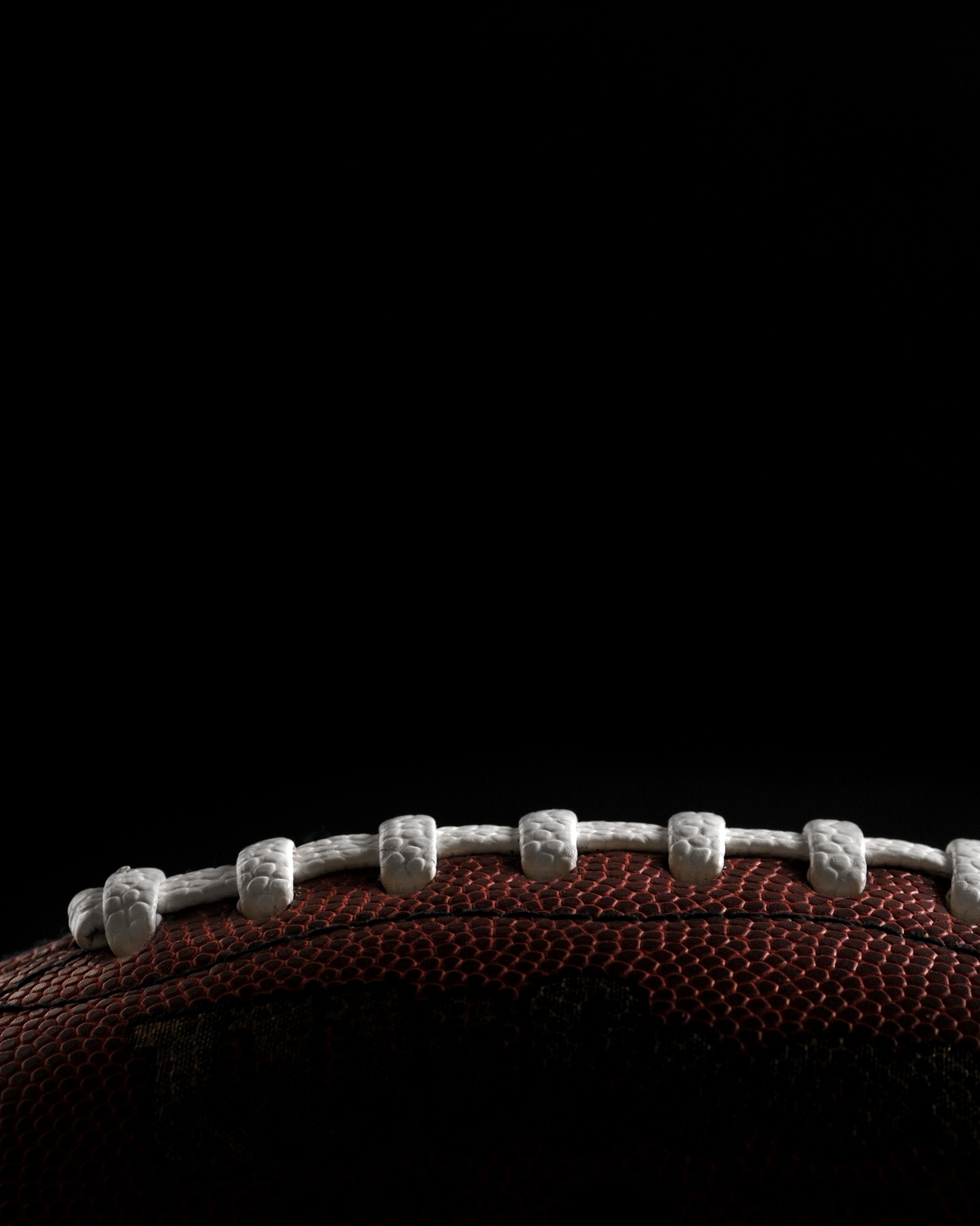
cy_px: 595
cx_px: 595
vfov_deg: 9.5
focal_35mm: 203
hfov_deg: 7.6
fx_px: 7361
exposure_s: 1/80
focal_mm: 90
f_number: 8
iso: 100
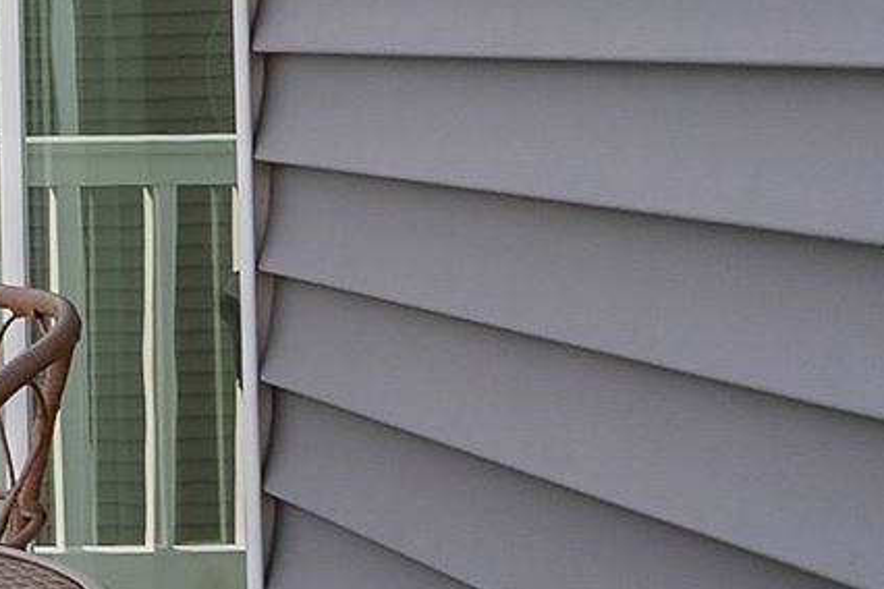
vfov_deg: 12.7
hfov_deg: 15.5
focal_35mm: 106
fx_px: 2604
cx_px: -861
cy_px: -38
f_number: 7.1
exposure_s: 1/1000
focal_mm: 14.7
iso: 640
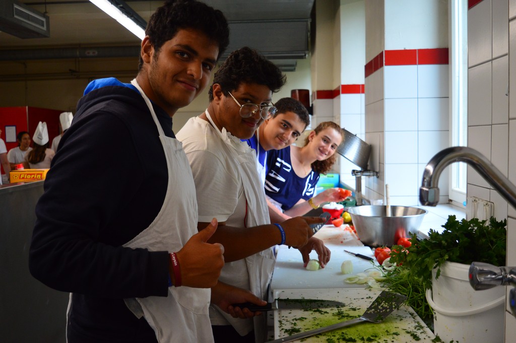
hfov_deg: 53.2
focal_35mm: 36
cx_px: 258
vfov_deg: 36.8
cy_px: 172
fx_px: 516
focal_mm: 24
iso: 800
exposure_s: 1/250
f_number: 4
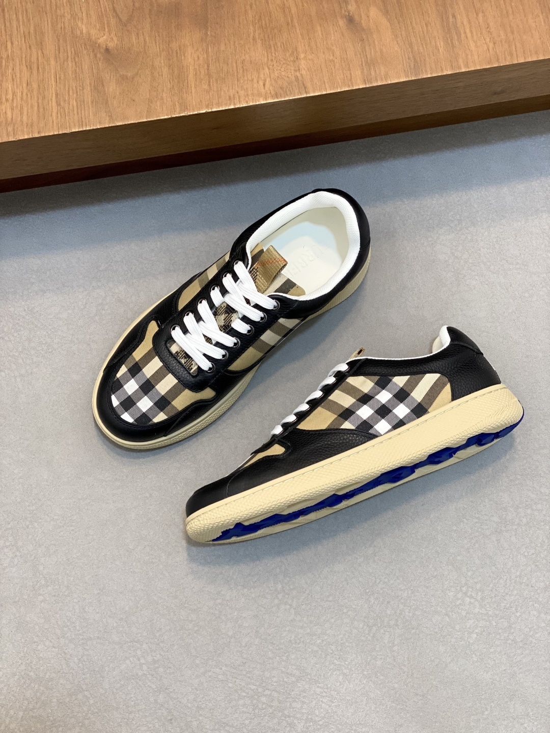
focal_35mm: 52
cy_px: 366
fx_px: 1102
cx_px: 275
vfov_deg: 36.8
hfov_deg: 28.0
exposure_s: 1/100
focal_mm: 6
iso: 125
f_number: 2
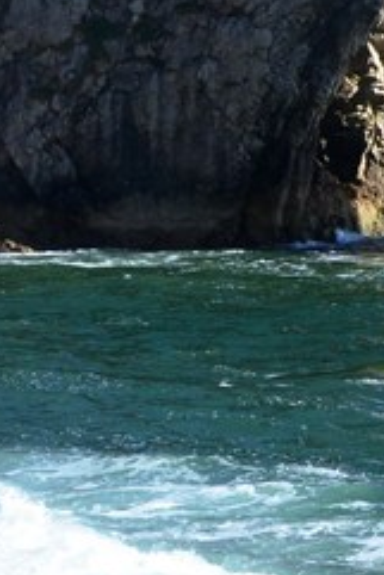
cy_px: 258
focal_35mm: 164
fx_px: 2620
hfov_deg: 8.2
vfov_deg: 12.5
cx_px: -148
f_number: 11
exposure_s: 1/400
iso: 400
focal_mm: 22
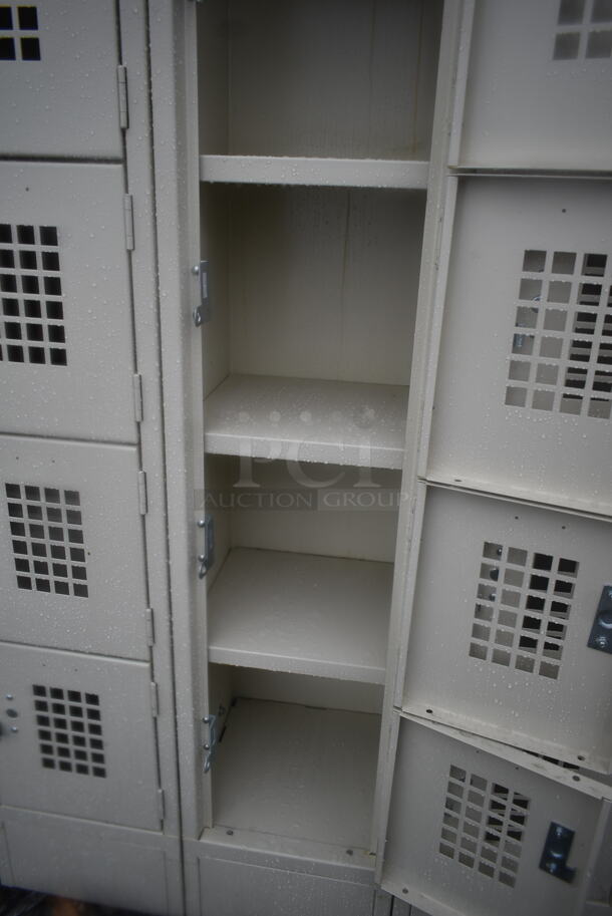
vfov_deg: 67.3
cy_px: 458
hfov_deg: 48.0
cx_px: 306
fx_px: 687
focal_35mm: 27
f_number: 4
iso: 100
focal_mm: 18
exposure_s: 1/125
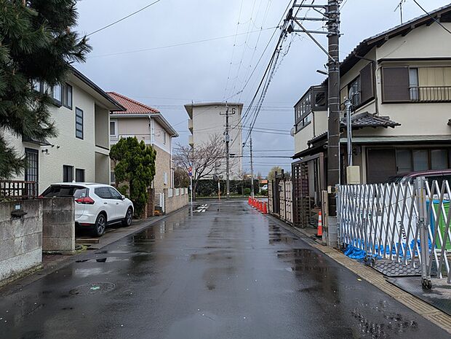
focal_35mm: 24
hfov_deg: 71.6
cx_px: 226
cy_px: 170
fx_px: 313
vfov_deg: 56.8
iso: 29
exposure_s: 1/976
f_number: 1.7
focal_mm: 4.53
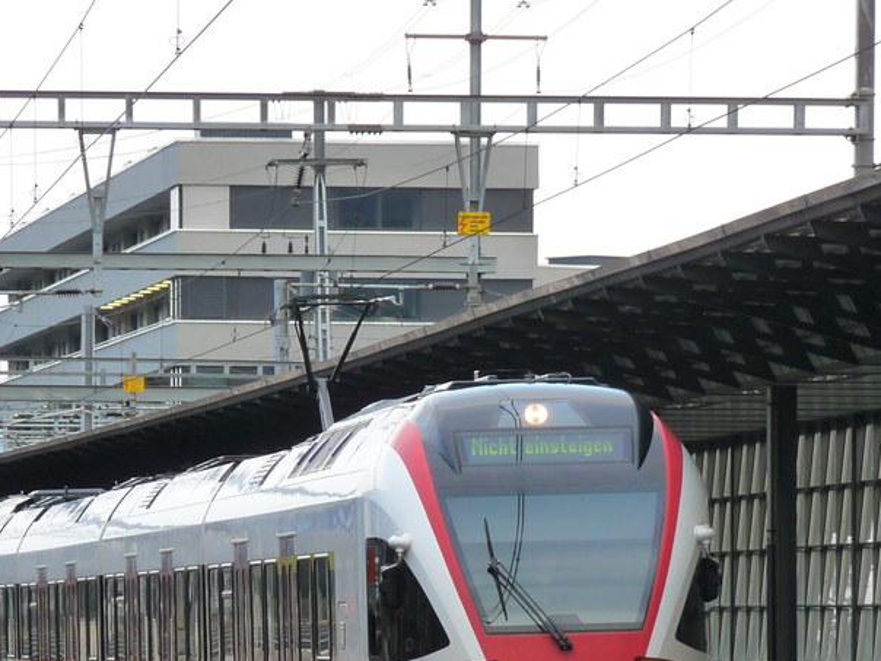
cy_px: 465
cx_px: 457
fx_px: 8933
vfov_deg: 4.2
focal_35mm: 351
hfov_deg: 5.6
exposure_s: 1/80
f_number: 4.8
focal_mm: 36.4
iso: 160
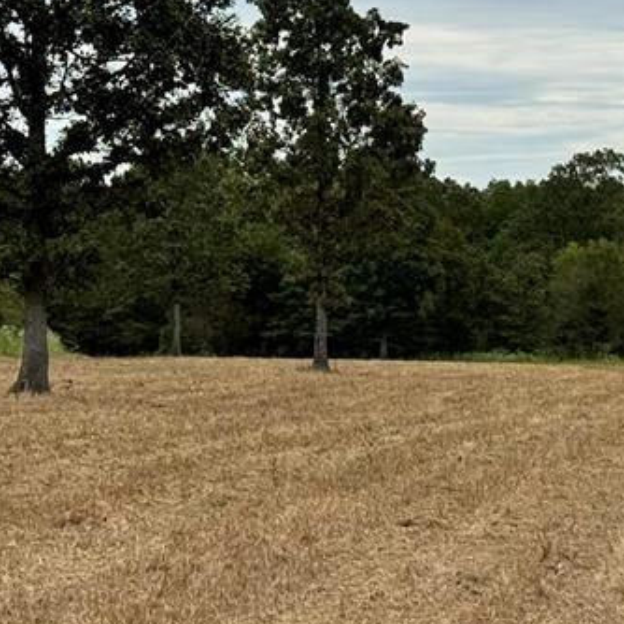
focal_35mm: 130
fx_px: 2651
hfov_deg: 13.3
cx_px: 547
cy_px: -7
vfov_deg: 13.2
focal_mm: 6.76
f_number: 1.78
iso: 64
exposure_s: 1/4049
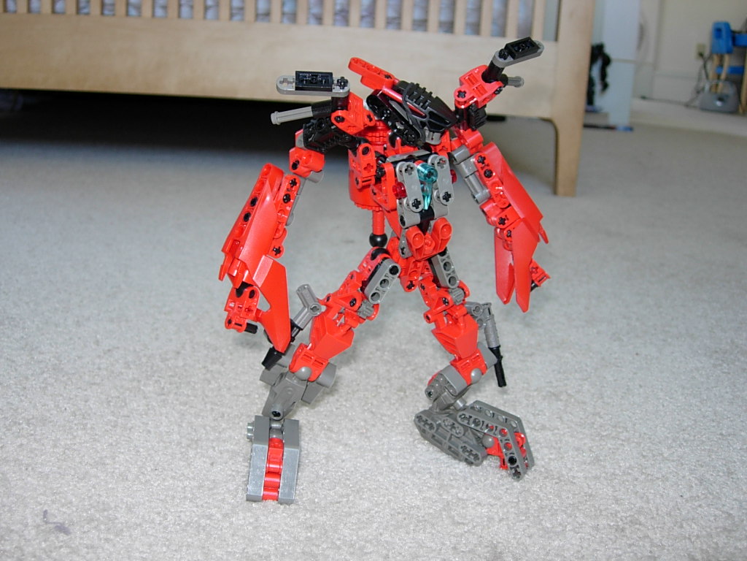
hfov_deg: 45.8
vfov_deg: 35.1
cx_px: 374
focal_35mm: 41
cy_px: 280
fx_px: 885
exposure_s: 1/28.5
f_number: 2.9
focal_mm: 8.5
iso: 79
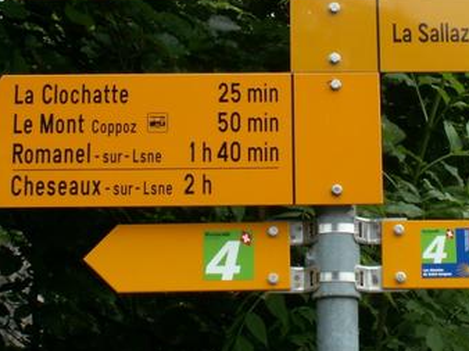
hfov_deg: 15.5
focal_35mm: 127
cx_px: 332
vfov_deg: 11.6
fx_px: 1719
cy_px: 47
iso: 50
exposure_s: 1/100
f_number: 5.6
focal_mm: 11.14
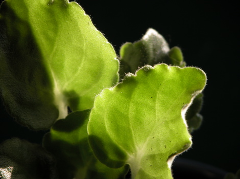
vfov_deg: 5.3
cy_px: 90
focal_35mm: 280
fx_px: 1940
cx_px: 120
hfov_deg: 7.1
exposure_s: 1/59.8
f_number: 4.2
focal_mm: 71.2
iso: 100
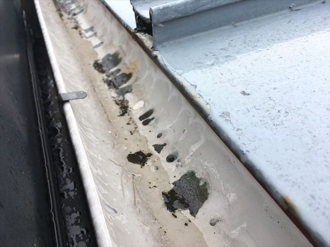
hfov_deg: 61.7
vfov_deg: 48.2
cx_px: 165
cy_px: 124
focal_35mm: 29
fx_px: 276
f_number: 2.2
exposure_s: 1/620
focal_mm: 4.15
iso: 25
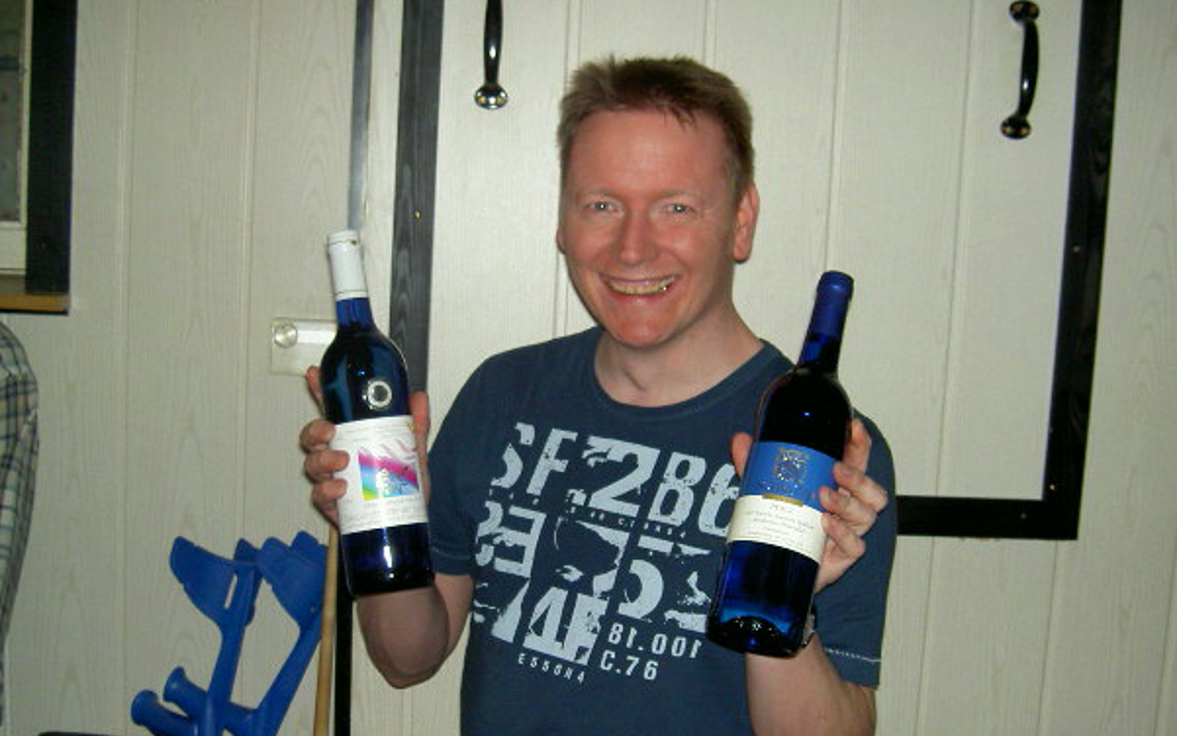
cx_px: 564
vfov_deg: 29.2
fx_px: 1412
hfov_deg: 45.2
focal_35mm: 44
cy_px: 427
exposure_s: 1/59.5
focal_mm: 8
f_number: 2.8
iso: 100
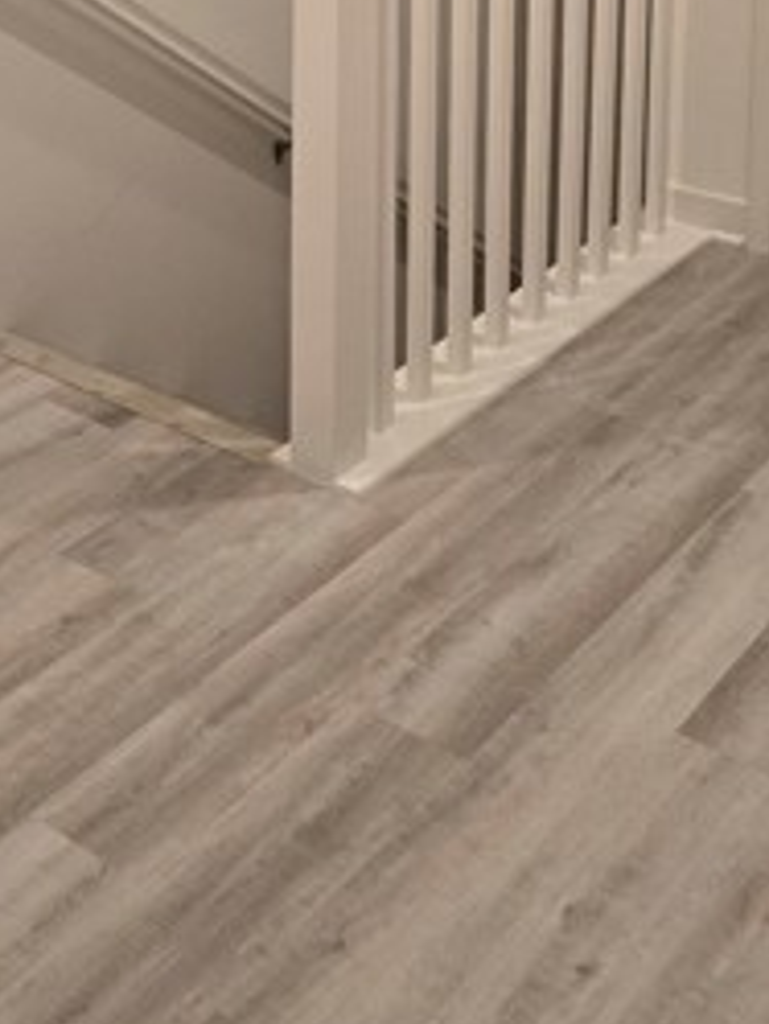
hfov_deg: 24.8
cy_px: -132
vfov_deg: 29.2
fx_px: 1746
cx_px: 378
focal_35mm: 59
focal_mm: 6.3
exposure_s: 1/120
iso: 250
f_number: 1.7
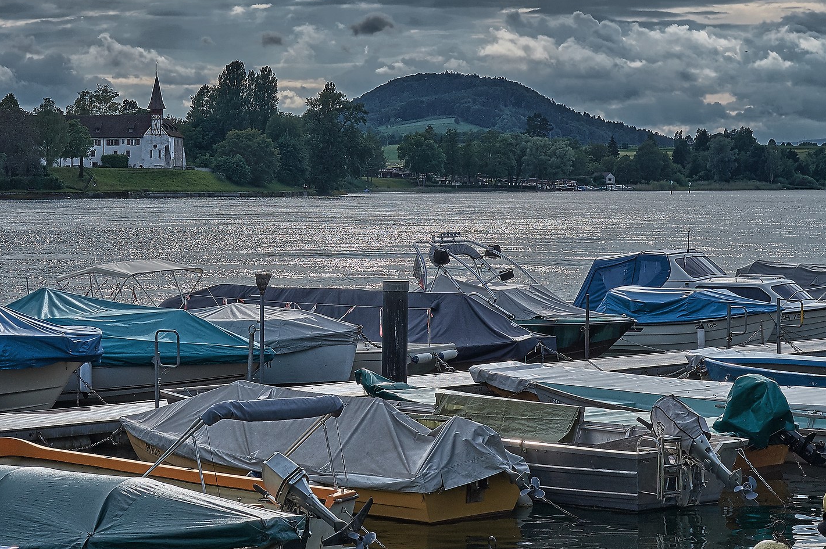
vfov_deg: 13.1
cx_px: 276
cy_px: 160
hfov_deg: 19.6
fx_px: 2381
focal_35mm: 104
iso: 100
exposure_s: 1/800
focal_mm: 41
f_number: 7.1
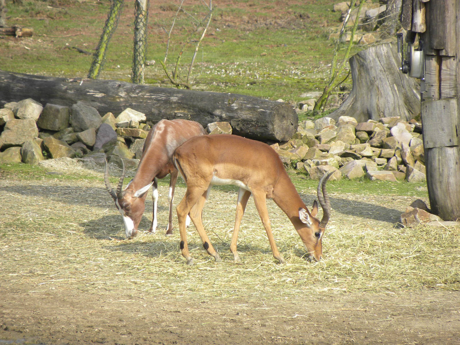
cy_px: 172
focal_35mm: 550
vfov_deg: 2.7
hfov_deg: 3.6
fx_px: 7309
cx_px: 230
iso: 64
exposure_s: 1/217
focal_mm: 97.8
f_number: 5
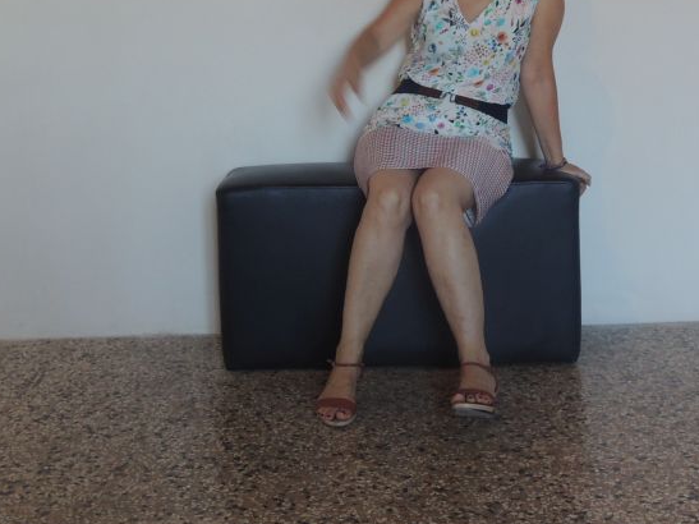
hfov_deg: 33.2
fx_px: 1171
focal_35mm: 58
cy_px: 106
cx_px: 316
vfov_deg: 24.8
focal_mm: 5.5
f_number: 3
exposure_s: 1/30
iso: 180
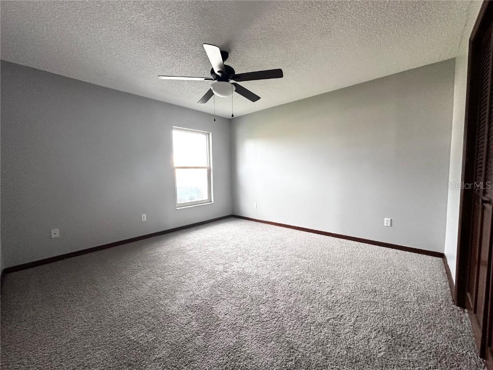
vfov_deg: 85.7
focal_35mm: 14
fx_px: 199
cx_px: 246
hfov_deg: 102.1
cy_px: 185
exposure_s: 1/120
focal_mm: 2.22
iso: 250
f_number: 2.2
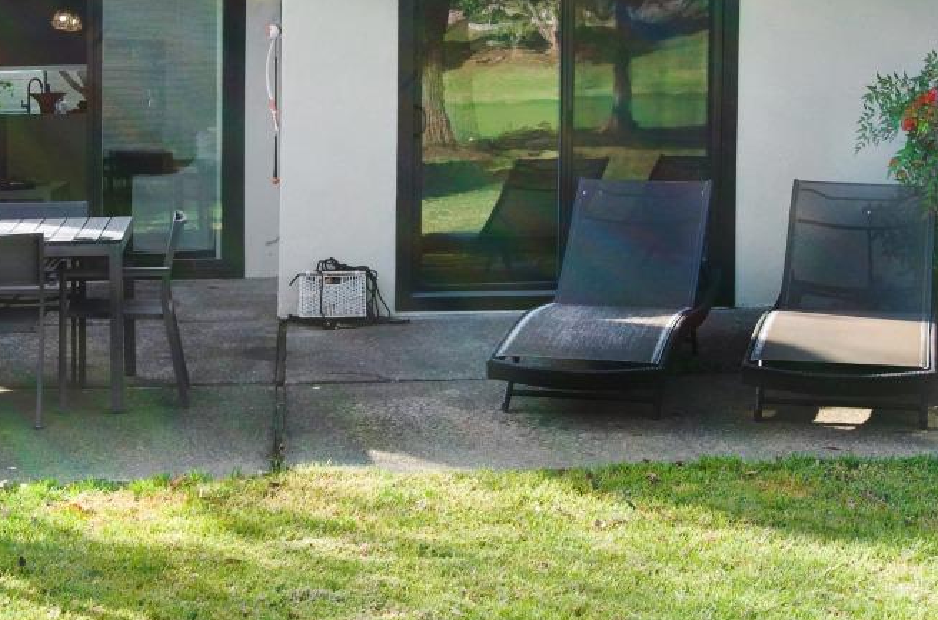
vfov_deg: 20.6
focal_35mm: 65
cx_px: 307
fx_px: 1693
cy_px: 178
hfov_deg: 30.7
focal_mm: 19
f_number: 8
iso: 100
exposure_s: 1/100
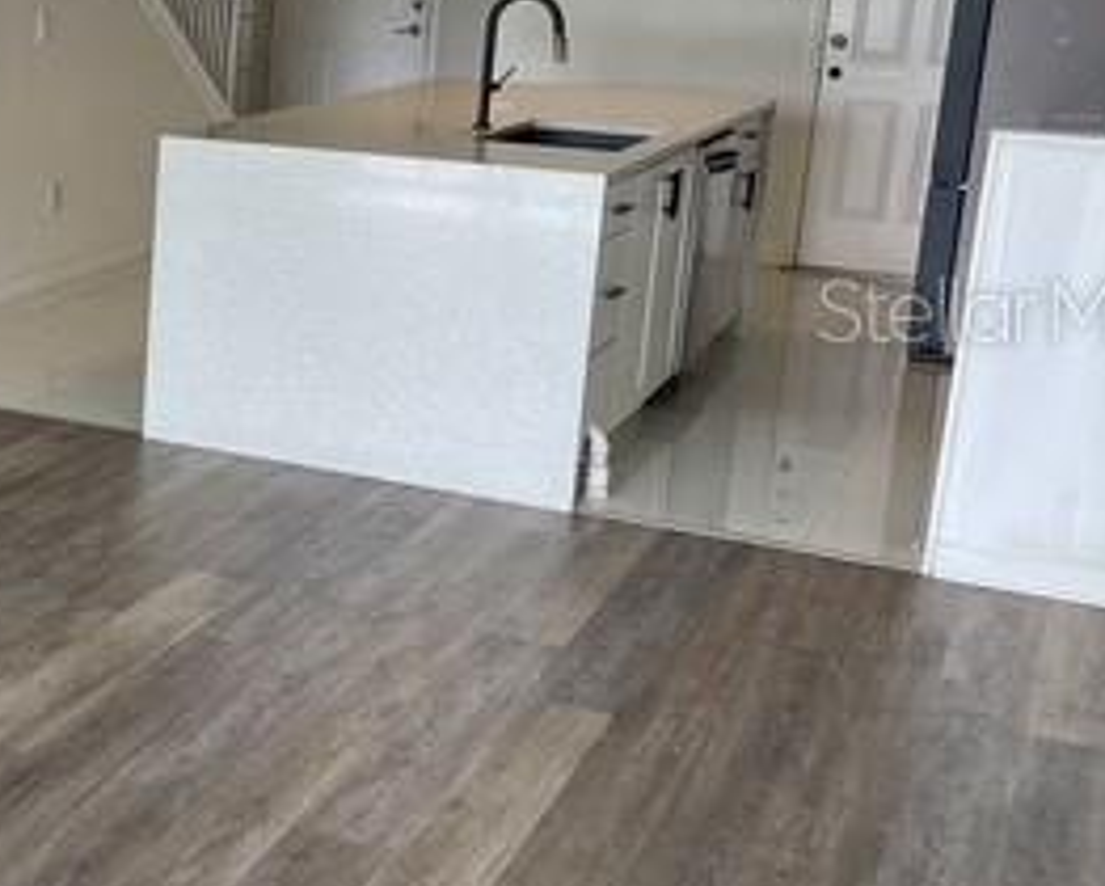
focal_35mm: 62
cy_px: 308
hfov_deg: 27.6
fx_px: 2029
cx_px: -135
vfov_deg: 24.5
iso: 40
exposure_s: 1/163
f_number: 1.6
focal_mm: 5.1
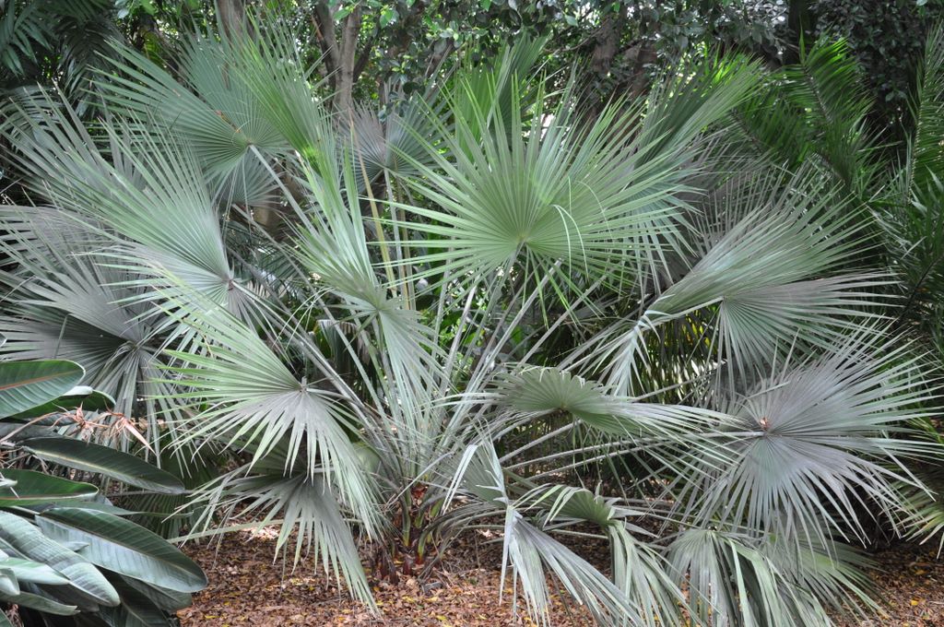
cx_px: 472
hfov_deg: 37.9
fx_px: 1375
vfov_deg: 25.7
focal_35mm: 52
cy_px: 314
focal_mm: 35
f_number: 5.6
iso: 200
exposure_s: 1/30
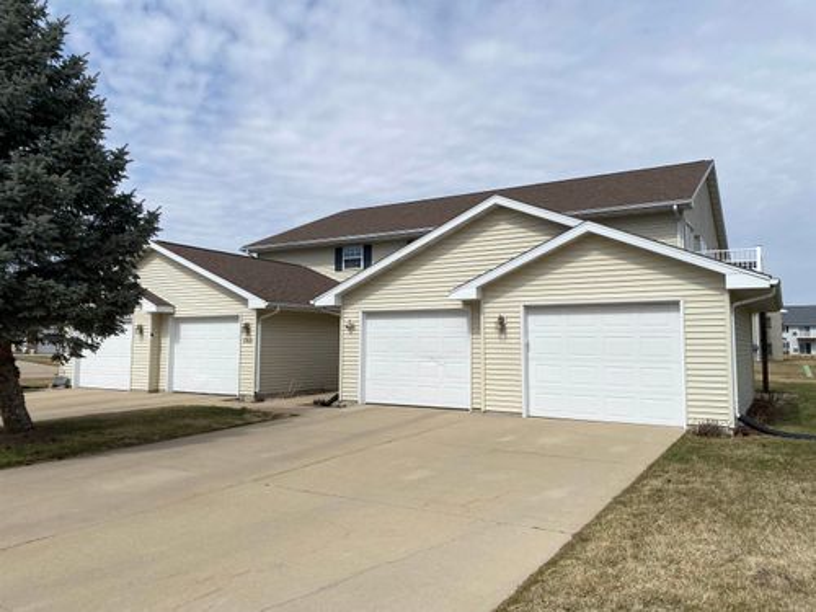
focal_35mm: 26
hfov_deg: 67.3
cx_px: 408
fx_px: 613
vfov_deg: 53.1
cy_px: 306
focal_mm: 4.25
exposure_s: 1/6410
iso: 32
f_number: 1.8
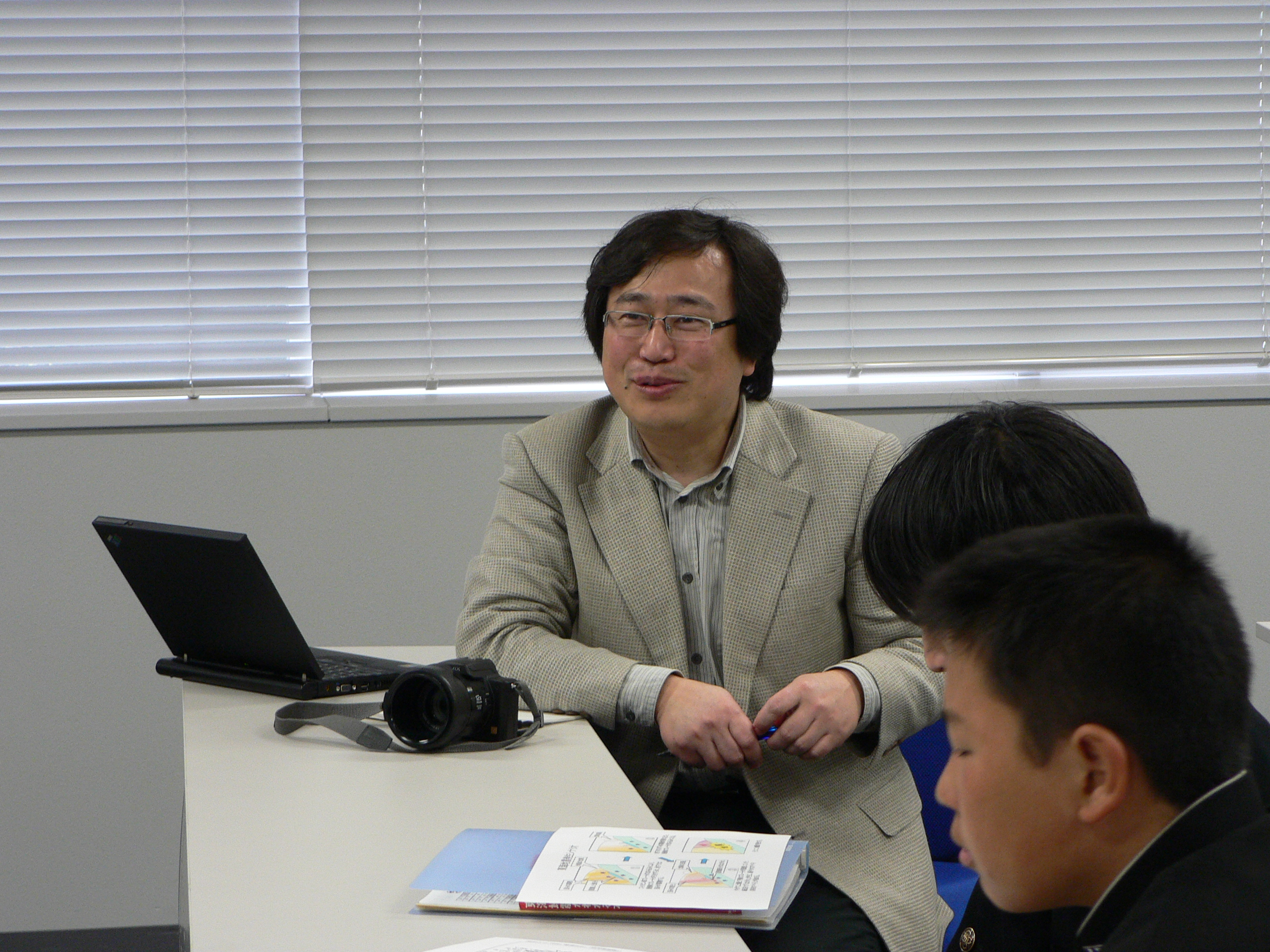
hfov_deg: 19.3
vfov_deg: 14.5
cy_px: 476
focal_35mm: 102
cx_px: 635
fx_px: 3742
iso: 150
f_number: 3.2
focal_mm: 16.9
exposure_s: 1/30
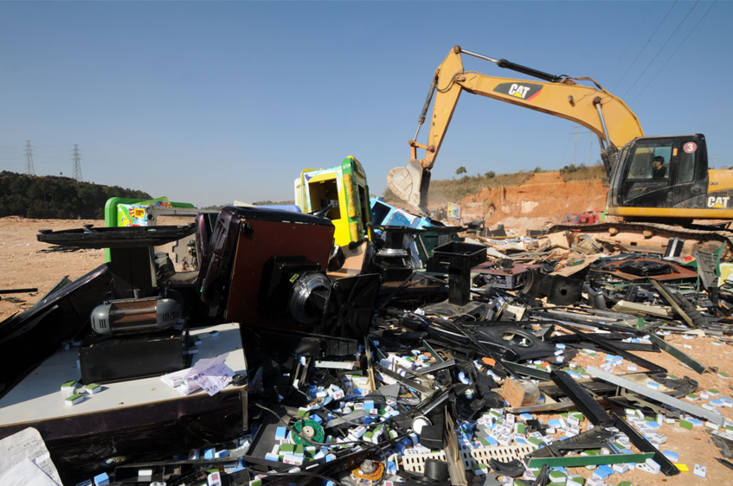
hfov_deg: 91.5
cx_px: 351
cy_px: 257
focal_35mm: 18
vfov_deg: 68.6
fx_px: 356
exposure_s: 1/500
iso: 200
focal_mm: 11
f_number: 8
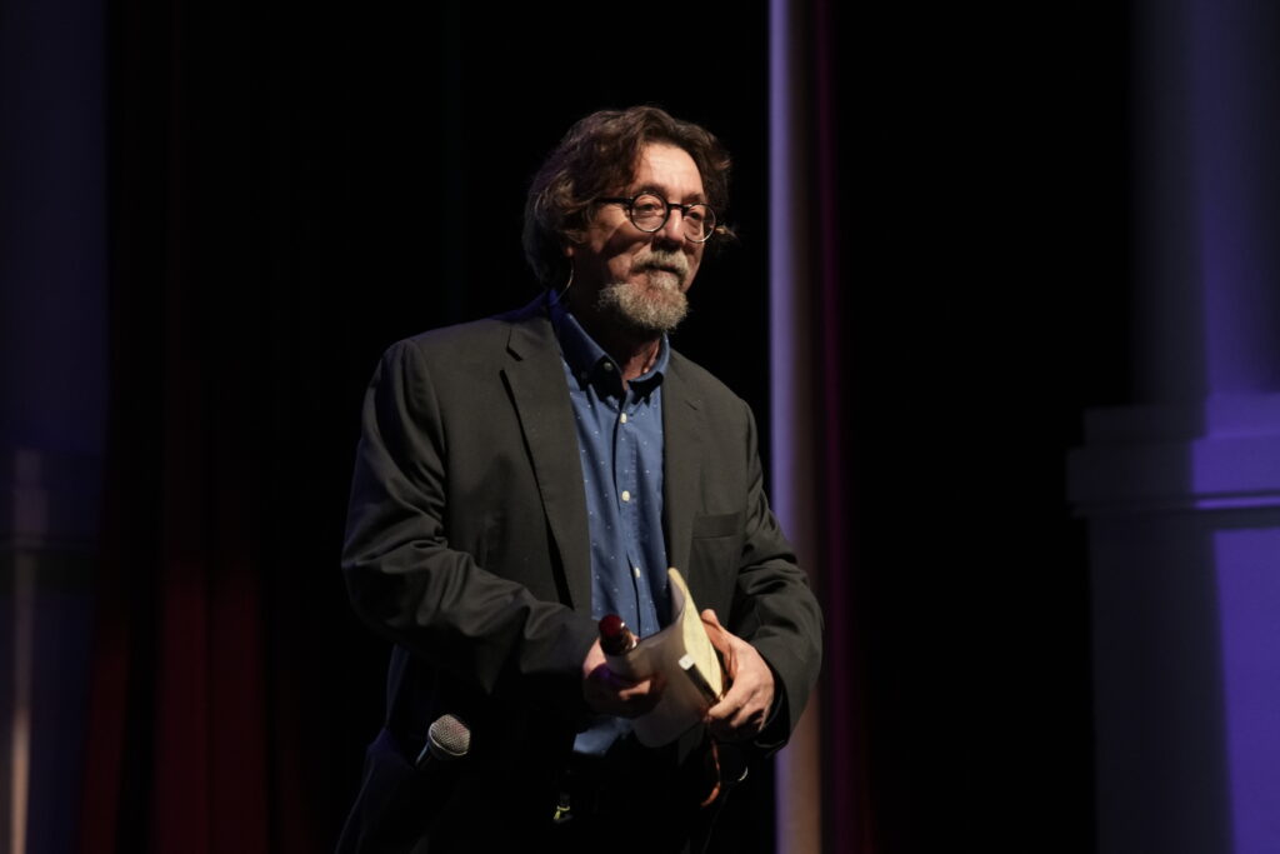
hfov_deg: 19.5
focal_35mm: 105
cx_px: 640
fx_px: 3734
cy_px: 427
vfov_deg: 13.0
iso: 1250
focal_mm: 70
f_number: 2.8
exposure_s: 1/125
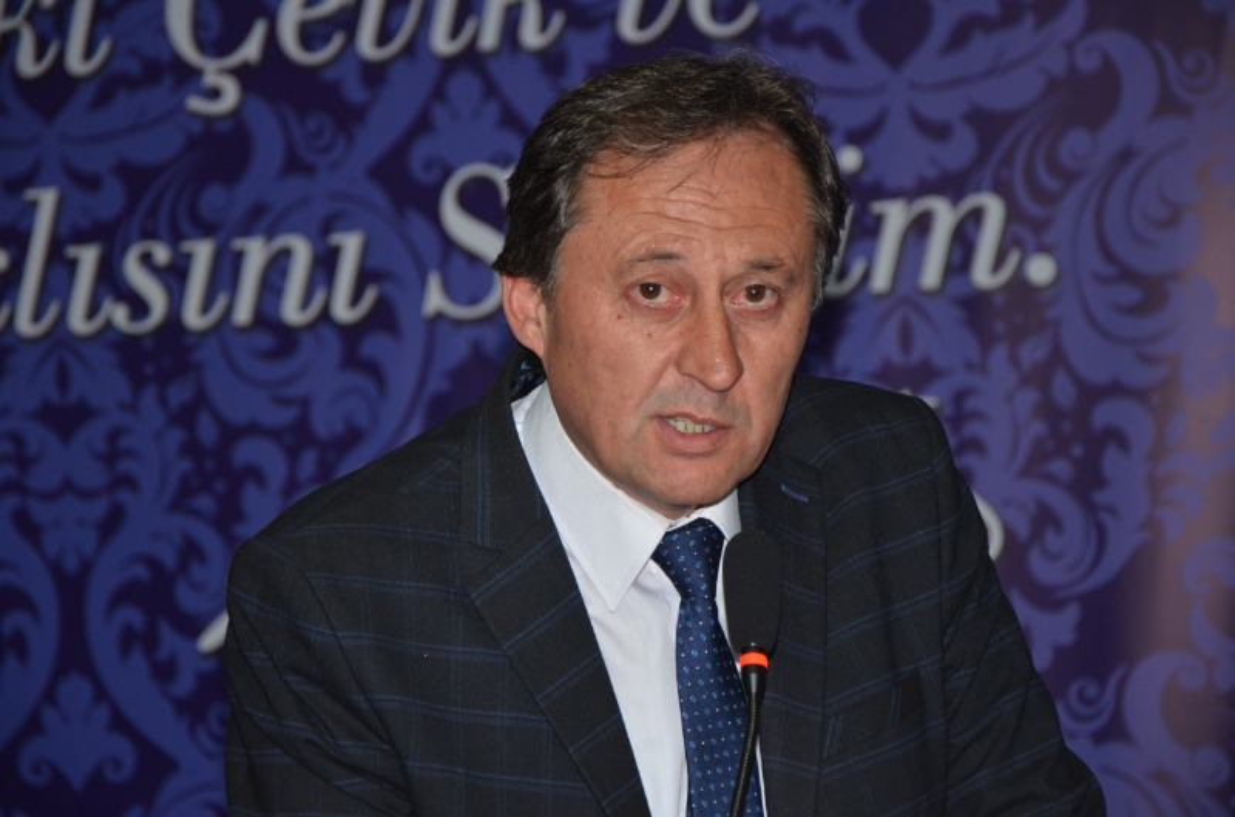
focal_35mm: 135
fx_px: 4619
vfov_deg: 10.1
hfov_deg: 15.2
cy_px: 408
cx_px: 618
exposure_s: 1/60
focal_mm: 90
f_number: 5.6
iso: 500
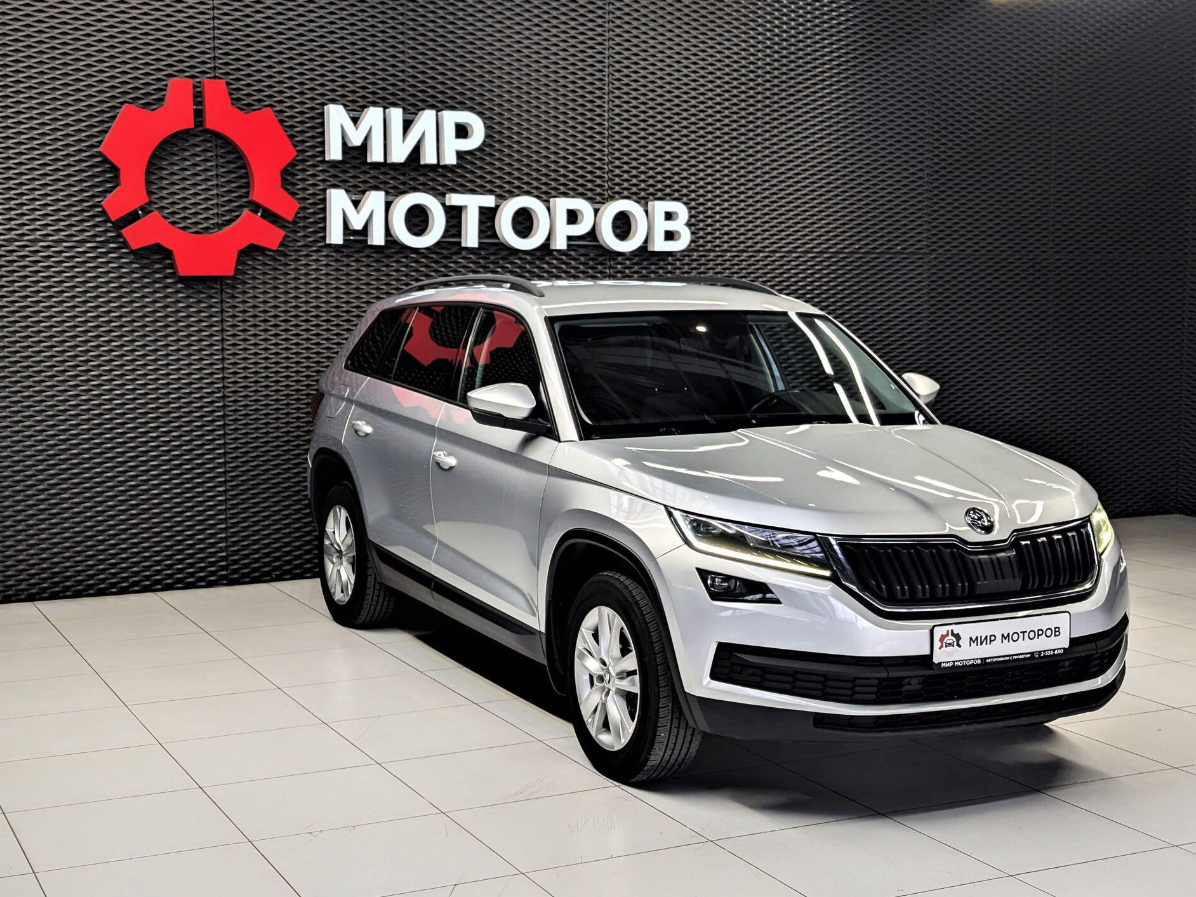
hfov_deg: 38.9
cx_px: 608
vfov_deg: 29.7
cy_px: 449
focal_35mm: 49
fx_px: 1693
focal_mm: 6.81
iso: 42
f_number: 1.85
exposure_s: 1/208
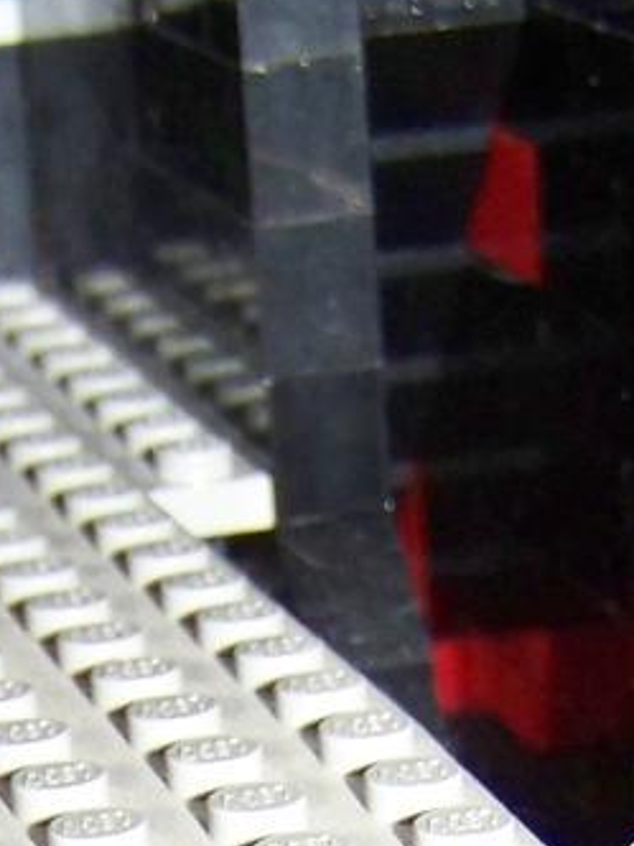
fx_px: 4298
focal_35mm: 176
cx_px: 295
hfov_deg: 8.4
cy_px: 1514
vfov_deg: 10.6
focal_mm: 6.3
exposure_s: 1/30
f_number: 2.8
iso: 200
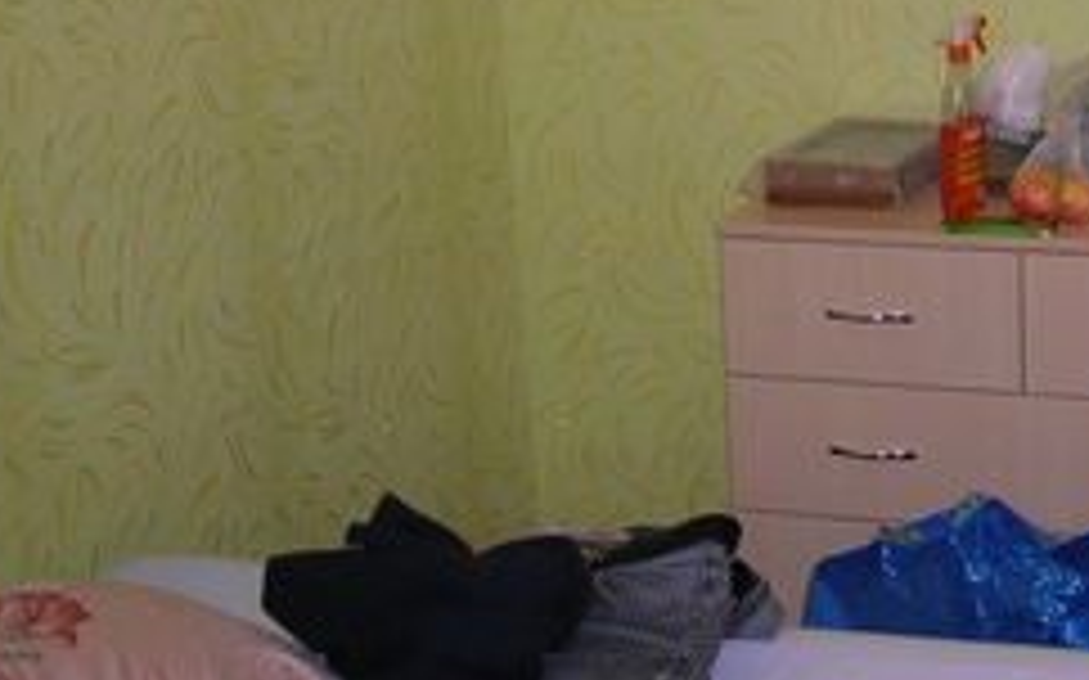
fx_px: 2106
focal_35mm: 71
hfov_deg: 28.1
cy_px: 7
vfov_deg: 17.9
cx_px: 945
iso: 57
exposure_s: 1/60.1
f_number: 2.9
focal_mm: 6
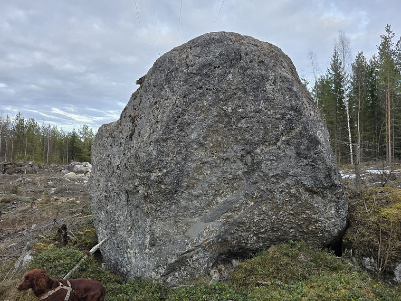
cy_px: 150
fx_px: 266
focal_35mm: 23
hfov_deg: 73.9
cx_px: 200
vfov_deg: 58.9
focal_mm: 6.3
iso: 125
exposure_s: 1/180
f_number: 1.7
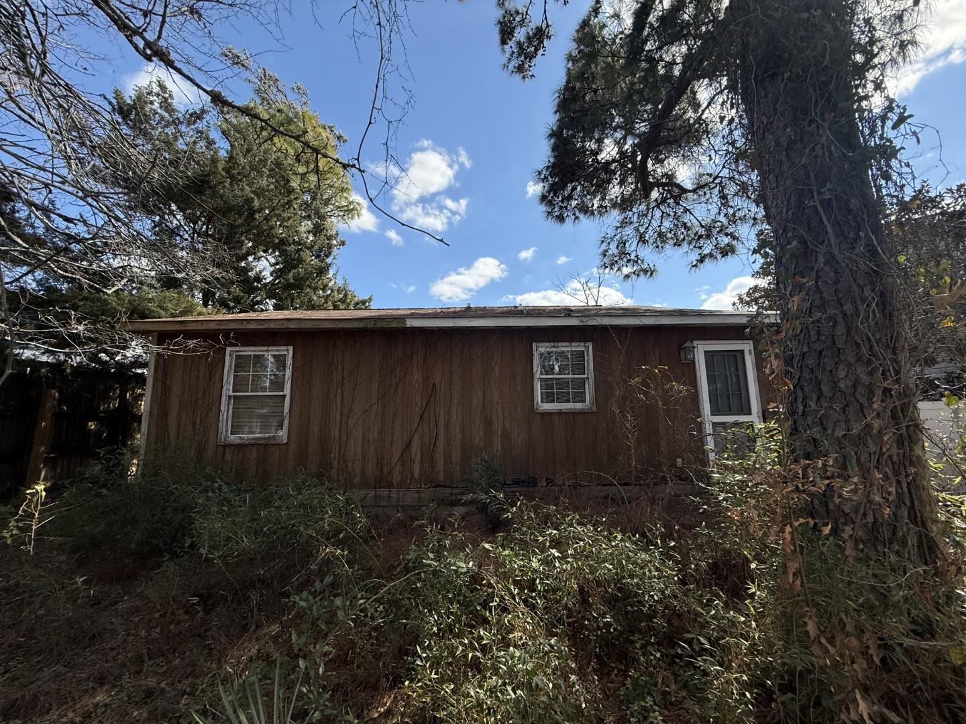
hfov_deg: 102.1
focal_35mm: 14
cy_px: 362
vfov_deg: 85.7
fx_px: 391
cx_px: 483
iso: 64
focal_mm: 2.22
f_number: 2.2
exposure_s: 1/1534
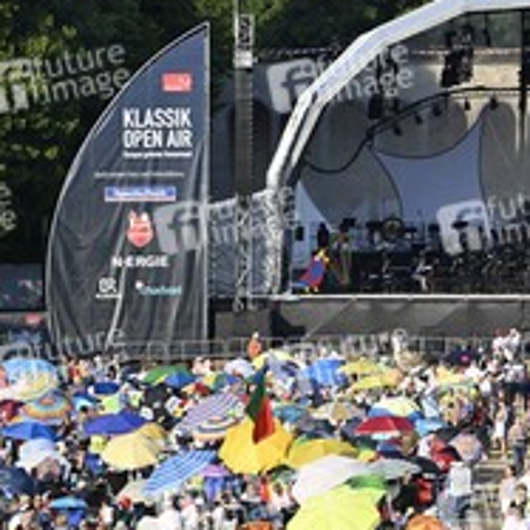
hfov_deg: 4.3
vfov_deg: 4.3
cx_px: 548
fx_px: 7085
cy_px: 292
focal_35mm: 409
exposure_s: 1/1000
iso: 80
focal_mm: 200
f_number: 2.8
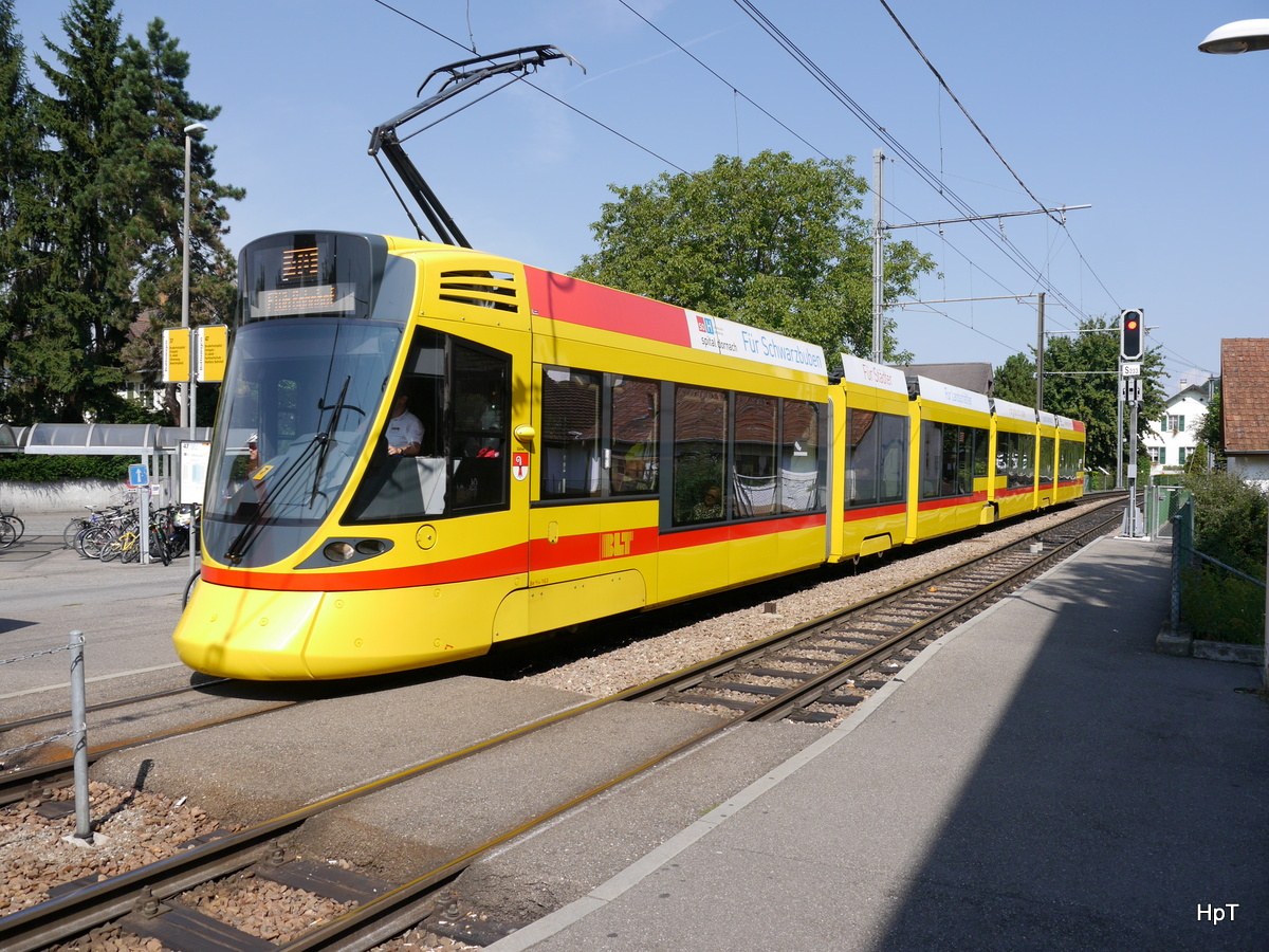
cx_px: 634
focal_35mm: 28
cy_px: 476
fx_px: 1026
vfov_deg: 49.7
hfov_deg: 63.4
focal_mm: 14
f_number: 7.1
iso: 160
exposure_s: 1/400
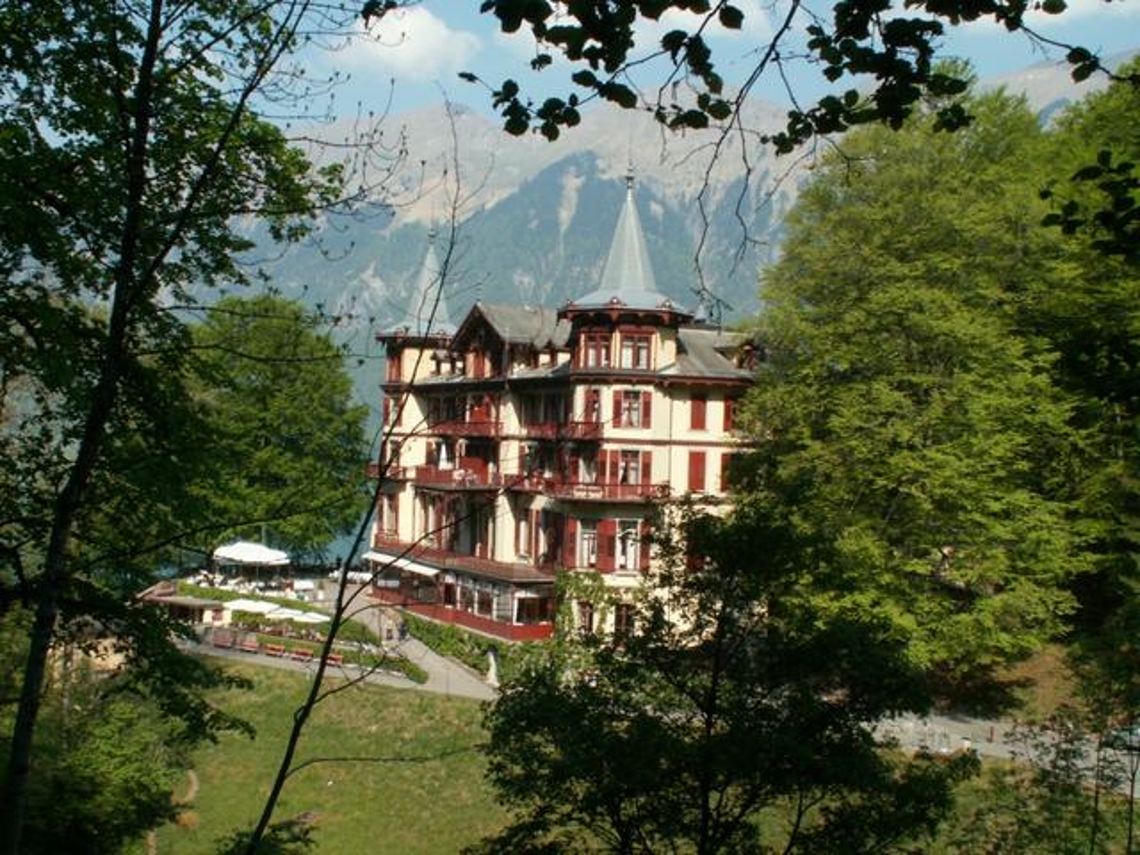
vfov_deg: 32.9
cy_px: 428
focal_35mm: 44
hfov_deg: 42.9
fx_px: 1449
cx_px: 570
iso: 50
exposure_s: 1/100
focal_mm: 7.23
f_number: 8
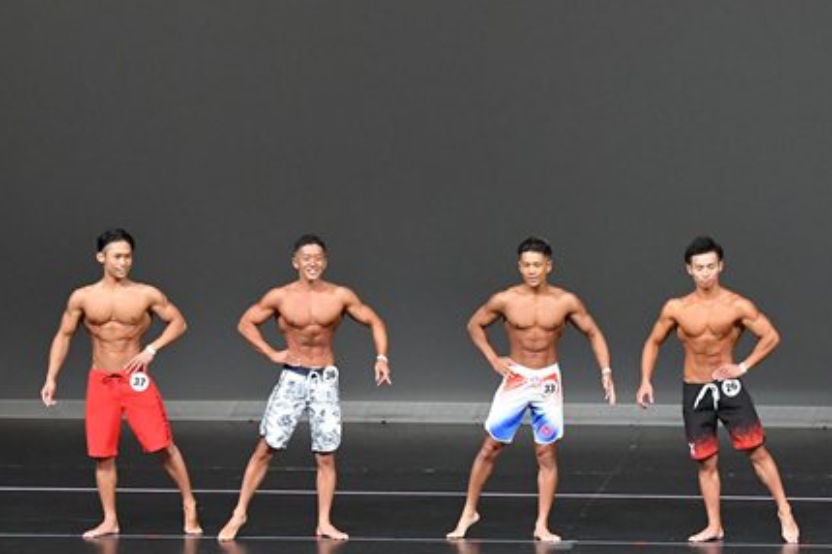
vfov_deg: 6.5
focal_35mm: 211
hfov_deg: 9.7
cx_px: 618
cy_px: 327
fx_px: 4873
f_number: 5.6
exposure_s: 1/400
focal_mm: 78
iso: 4000
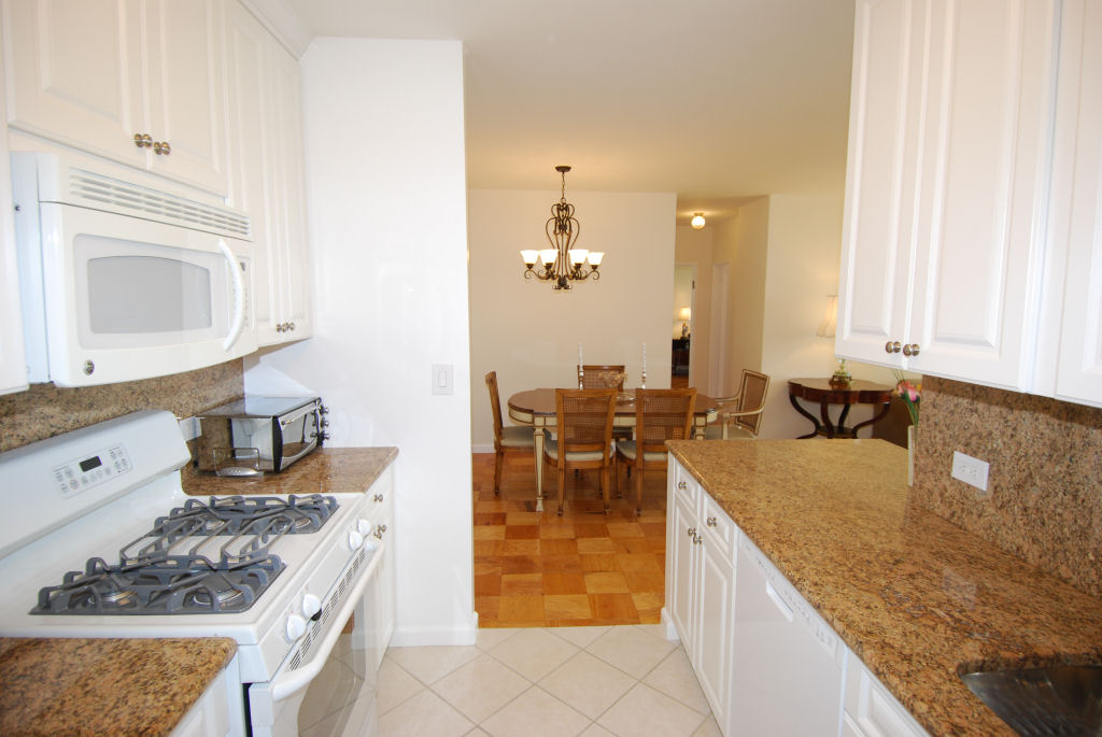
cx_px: 551
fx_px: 552
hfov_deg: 89.9
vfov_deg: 67.5
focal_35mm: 18
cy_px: 368
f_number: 4.5
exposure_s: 1/80
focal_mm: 12
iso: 200
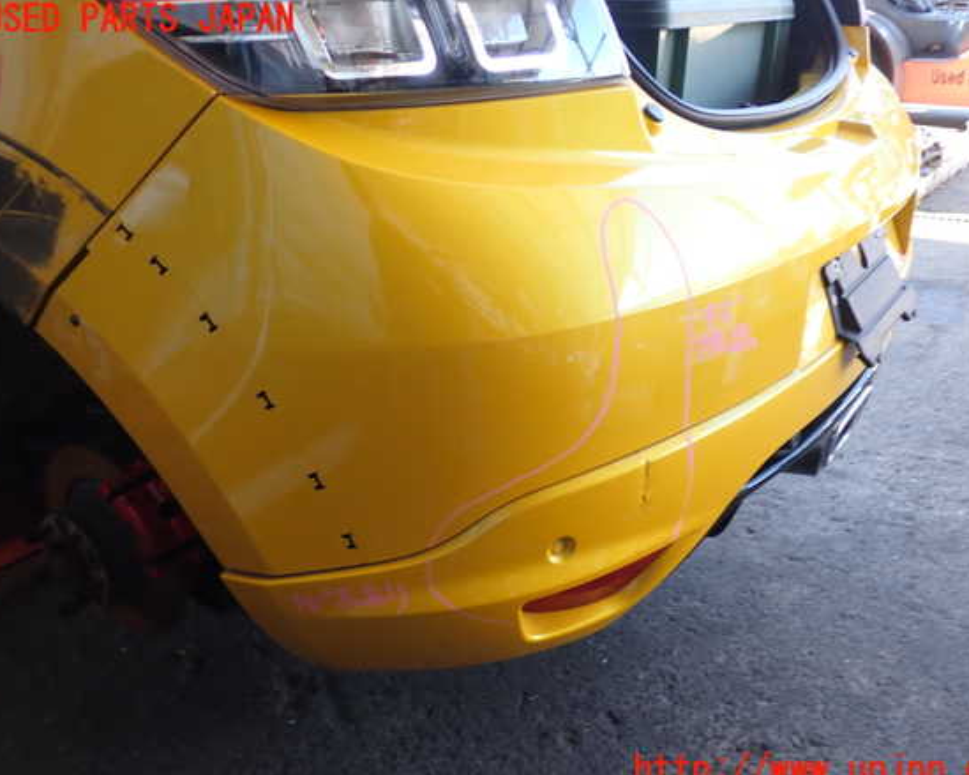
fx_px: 918
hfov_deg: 55.7
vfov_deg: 45.8
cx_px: 503
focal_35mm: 32
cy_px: 395
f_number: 2.3
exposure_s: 1/60
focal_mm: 5.4
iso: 160
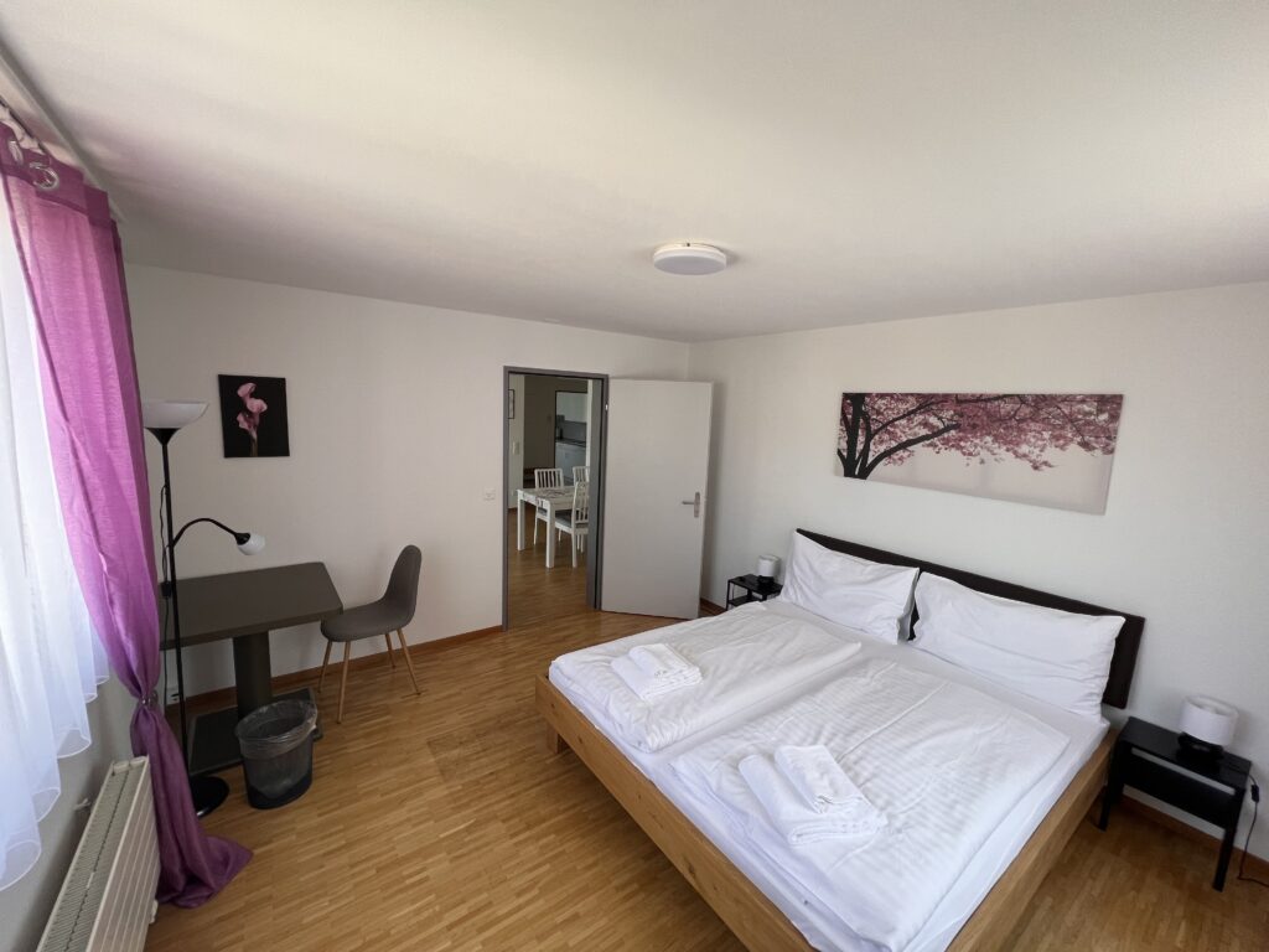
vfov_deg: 89.9
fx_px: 477
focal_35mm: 13
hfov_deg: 106.2
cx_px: 634
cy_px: 476
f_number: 1.8
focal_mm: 1.57
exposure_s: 1/99
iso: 100
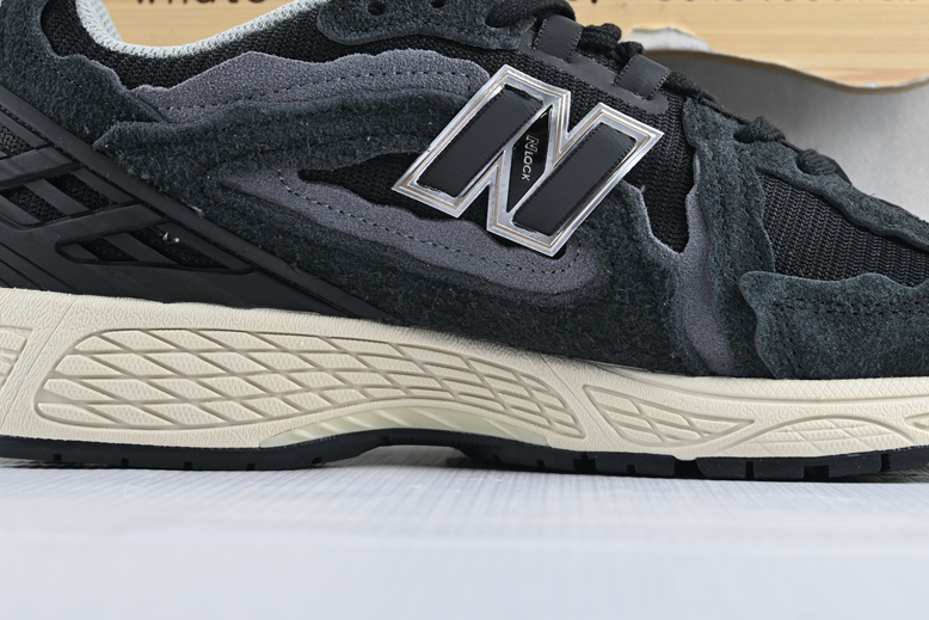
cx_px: 522
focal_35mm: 75
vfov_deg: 18.1
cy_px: 195
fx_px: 1940
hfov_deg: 26.9
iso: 100
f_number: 5
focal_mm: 32.5
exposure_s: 1/30
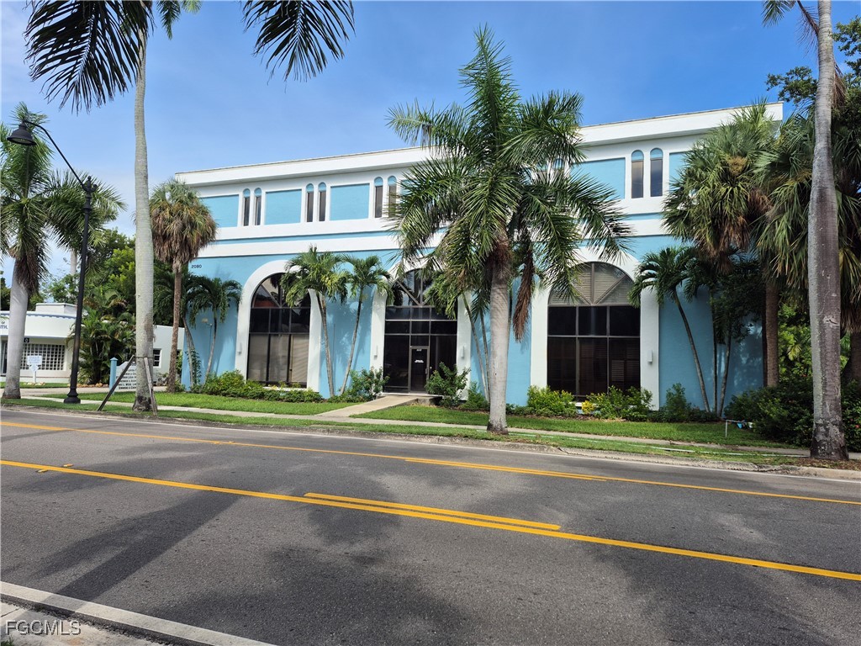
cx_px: 430
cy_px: 323
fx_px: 572
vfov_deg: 58.9
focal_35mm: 23
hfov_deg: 73.9
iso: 25
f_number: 1.8
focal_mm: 5.4
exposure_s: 1/1224
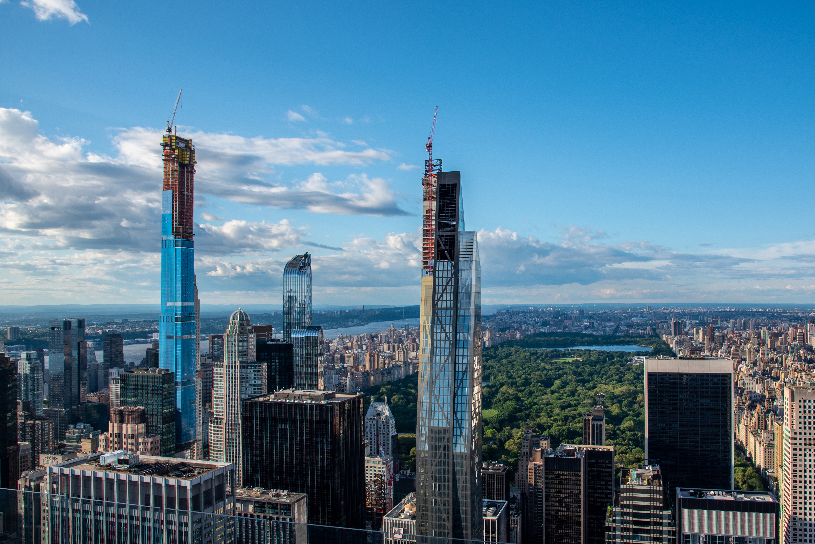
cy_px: 281
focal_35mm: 28
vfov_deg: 46.4
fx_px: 634
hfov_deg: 65.2
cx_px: 455
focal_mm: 24
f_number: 9
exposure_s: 1/320
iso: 200
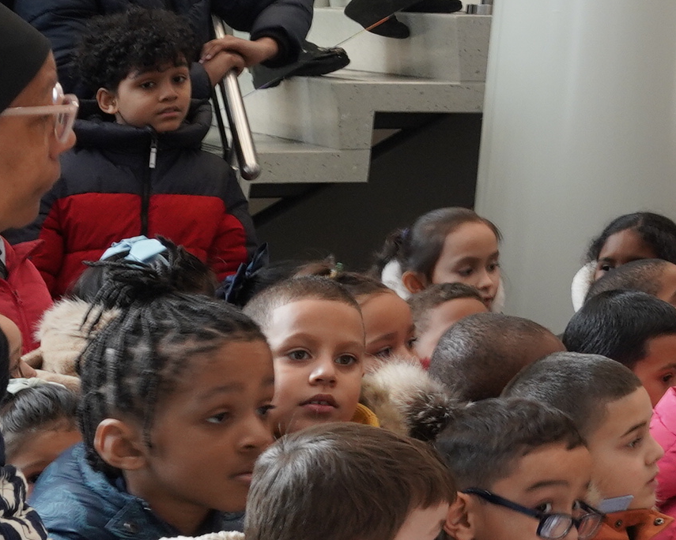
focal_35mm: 137
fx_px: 2741
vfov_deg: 10.4
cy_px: -529
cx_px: 1508
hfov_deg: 11.9
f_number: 6.3
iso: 400
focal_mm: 20
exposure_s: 1/30
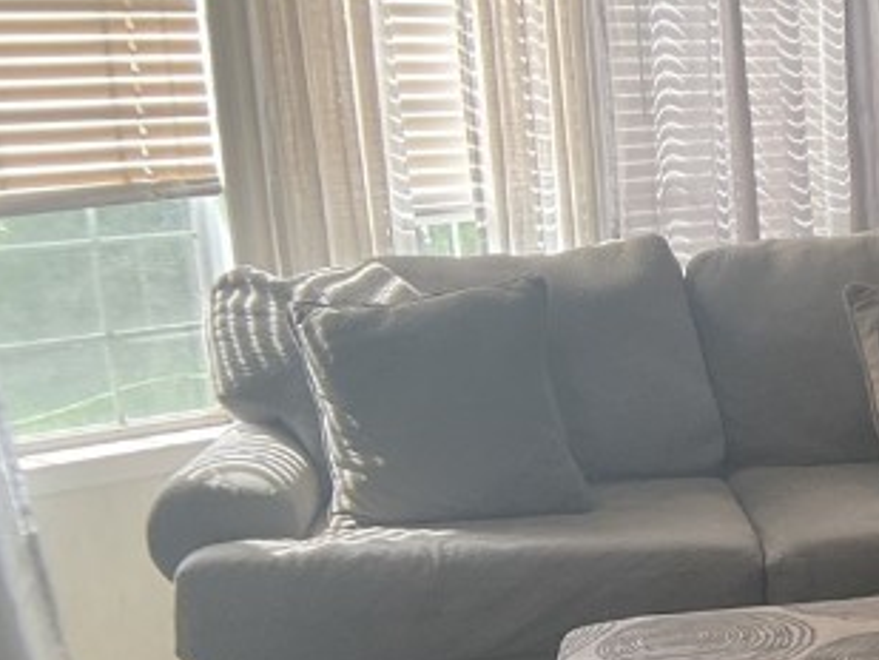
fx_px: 2439
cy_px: 603
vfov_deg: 15.2
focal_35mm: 96
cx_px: 1175
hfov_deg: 18.8
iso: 40
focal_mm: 3
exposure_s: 1/120
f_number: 1.8
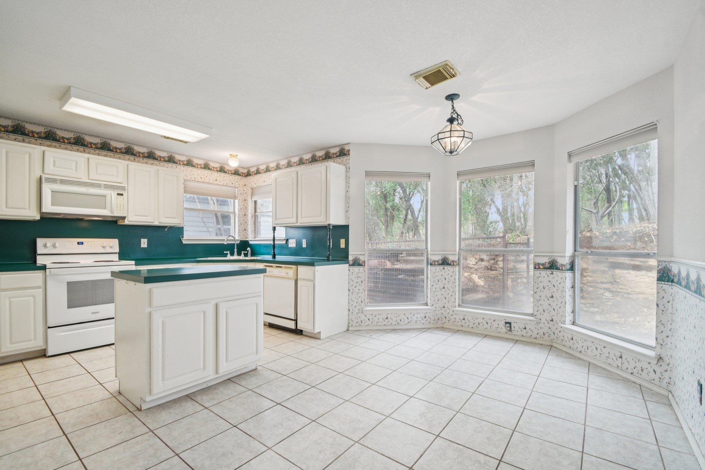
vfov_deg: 77.3
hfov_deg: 100.4
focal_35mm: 15
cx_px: 352
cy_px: 235
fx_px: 294
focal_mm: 10
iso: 400
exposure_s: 1/15
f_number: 8
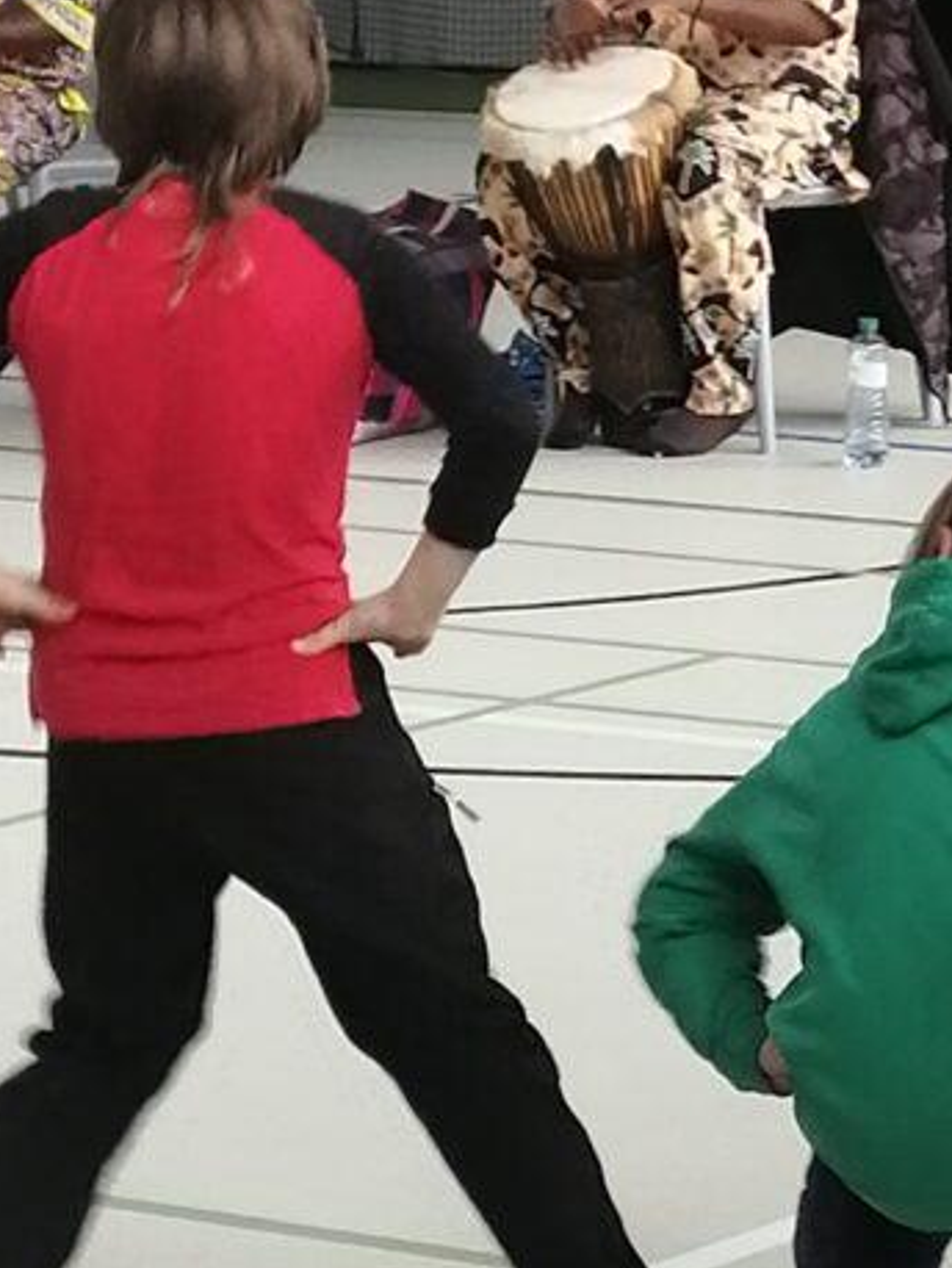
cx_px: 930
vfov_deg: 9.9
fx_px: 7290
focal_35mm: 199
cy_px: 584
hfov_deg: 7.4
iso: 64
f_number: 1.8
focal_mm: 3.88
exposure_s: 1/50
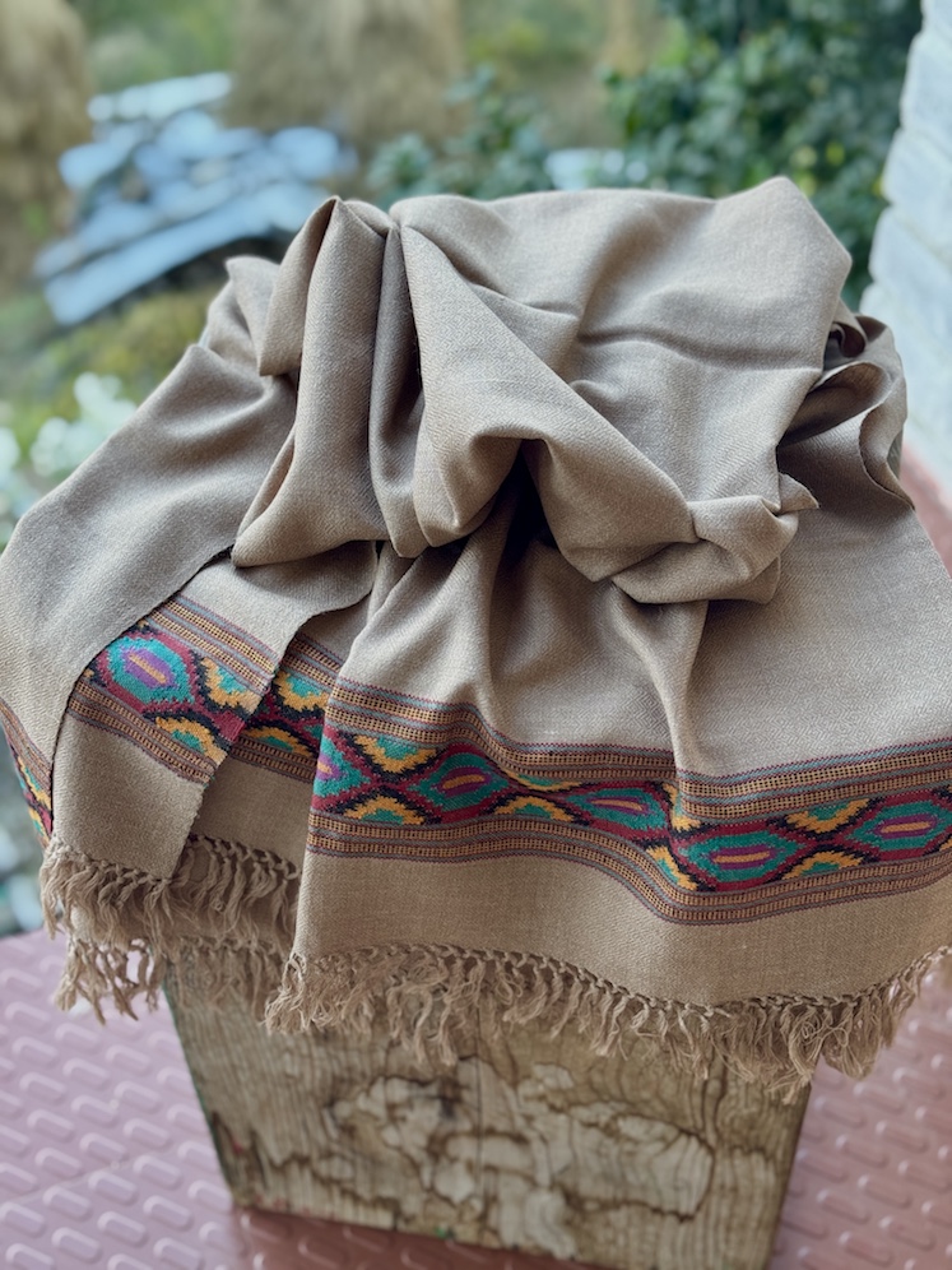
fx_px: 1760
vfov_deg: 39.7
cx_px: 476
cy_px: 635
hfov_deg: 30.3
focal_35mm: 48
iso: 80
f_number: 1.78
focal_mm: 6.76
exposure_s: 1/121
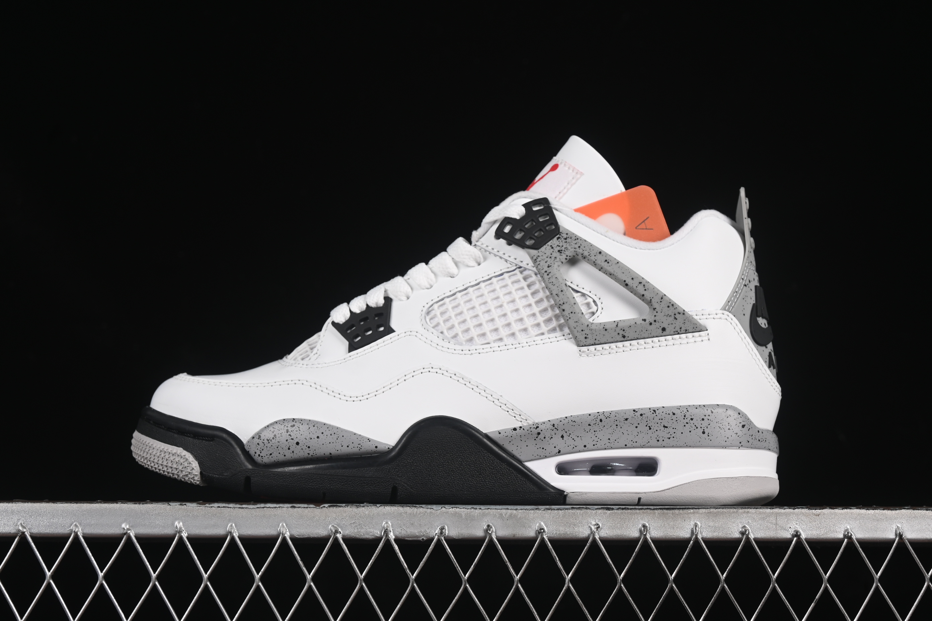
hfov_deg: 27.0
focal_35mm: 75
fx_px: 1942
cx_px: 466
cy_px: 310
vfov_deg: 18.2
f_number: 8
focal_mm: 50
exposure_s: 1/80
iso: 160
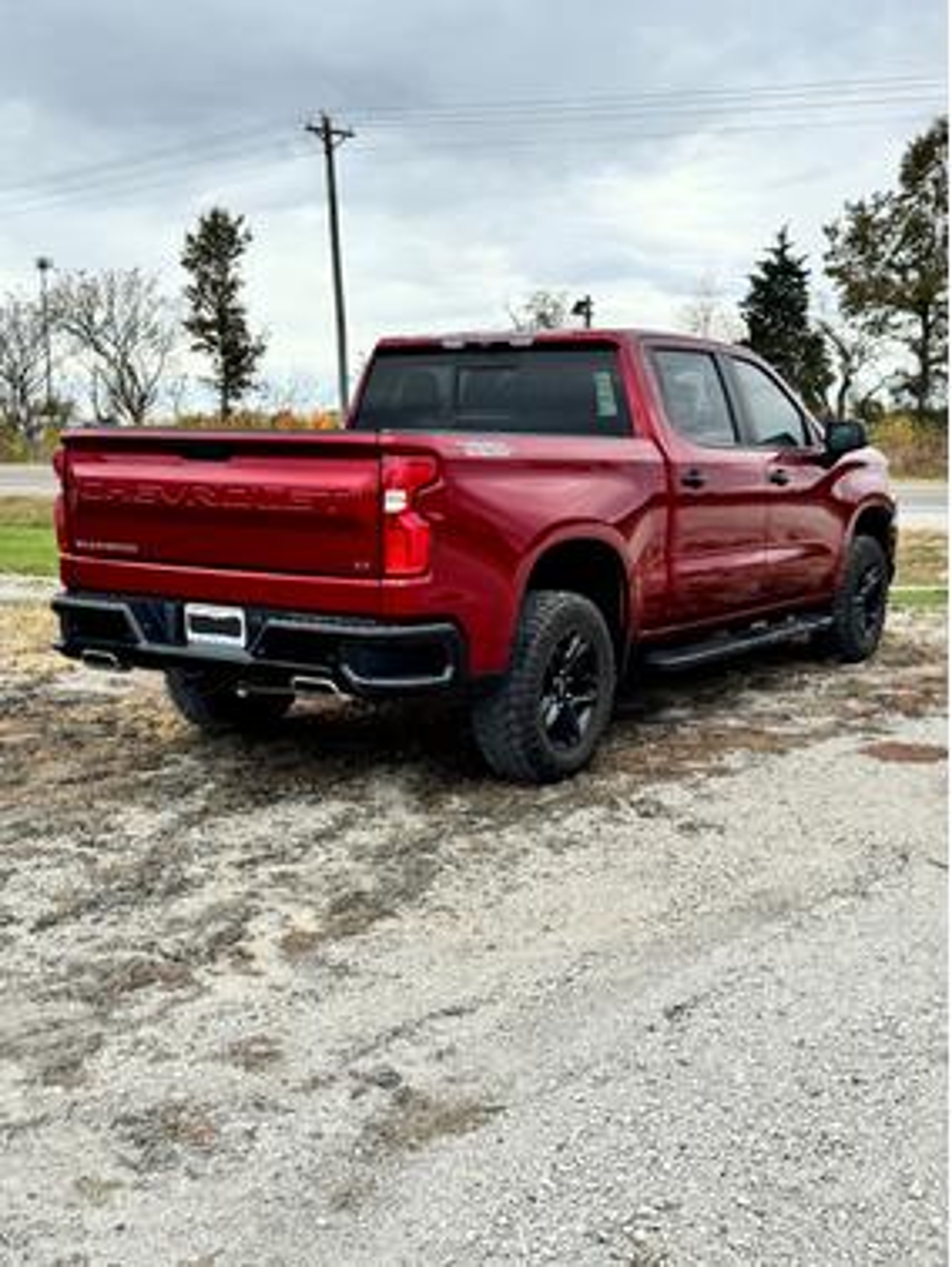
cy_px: 634
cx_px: 476
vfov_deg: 46.8
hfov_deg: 36.0
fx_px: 1465
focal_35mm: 40
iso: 80
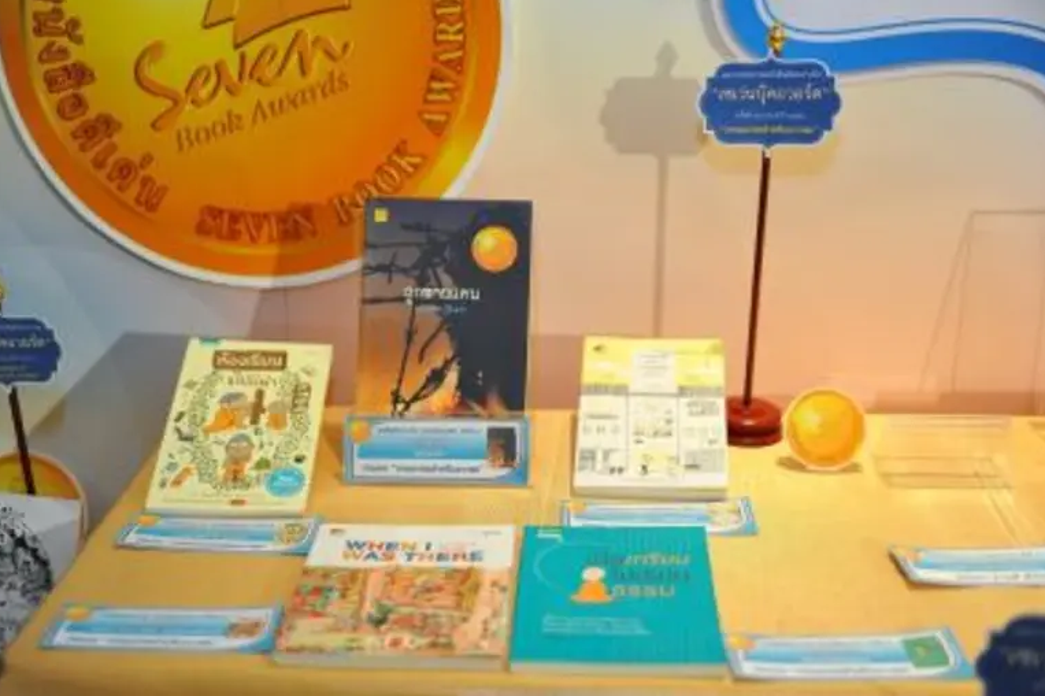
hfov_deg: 42.8
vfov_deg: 29.2
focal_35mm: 46
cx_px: 525
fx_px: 1335
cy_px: 342
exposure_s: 1/160
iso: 2500
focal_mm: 45
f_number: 2.8
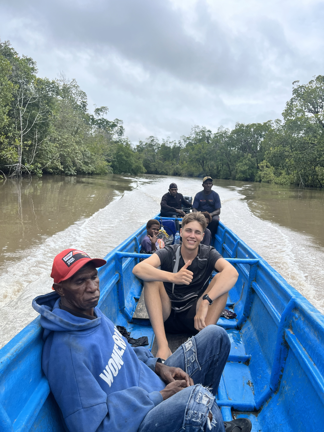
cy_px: 216
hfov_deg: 53.1
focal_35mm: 26
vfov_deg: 67.3
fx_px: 324
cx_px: 162
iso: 50
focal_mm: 5.1
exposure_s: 1/3135
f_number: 1.6
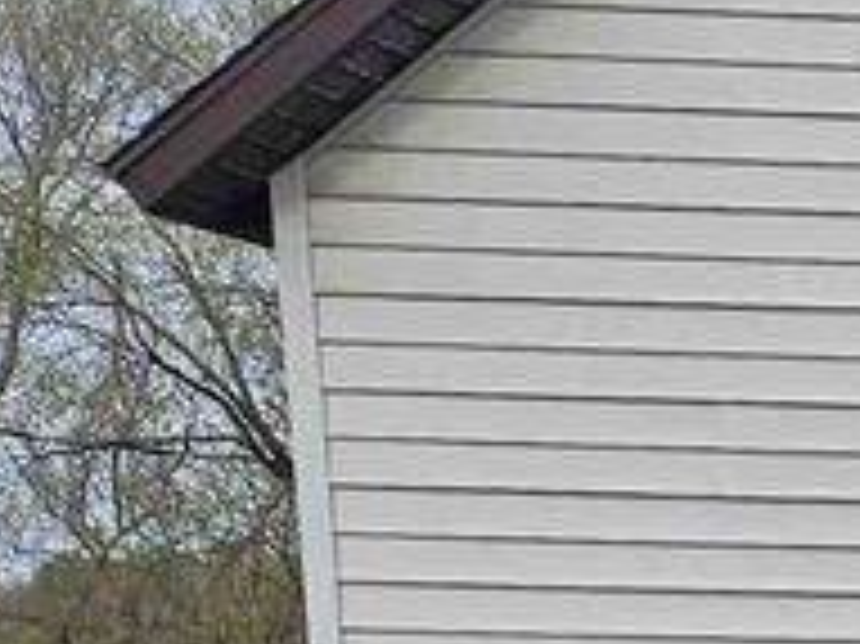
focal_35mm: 154
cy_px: 1265
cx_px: 2760
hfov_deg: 9.4
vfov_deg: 9.1
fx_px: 3824
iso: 32
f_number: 1.8
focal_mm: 5.4
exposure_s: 1/1484
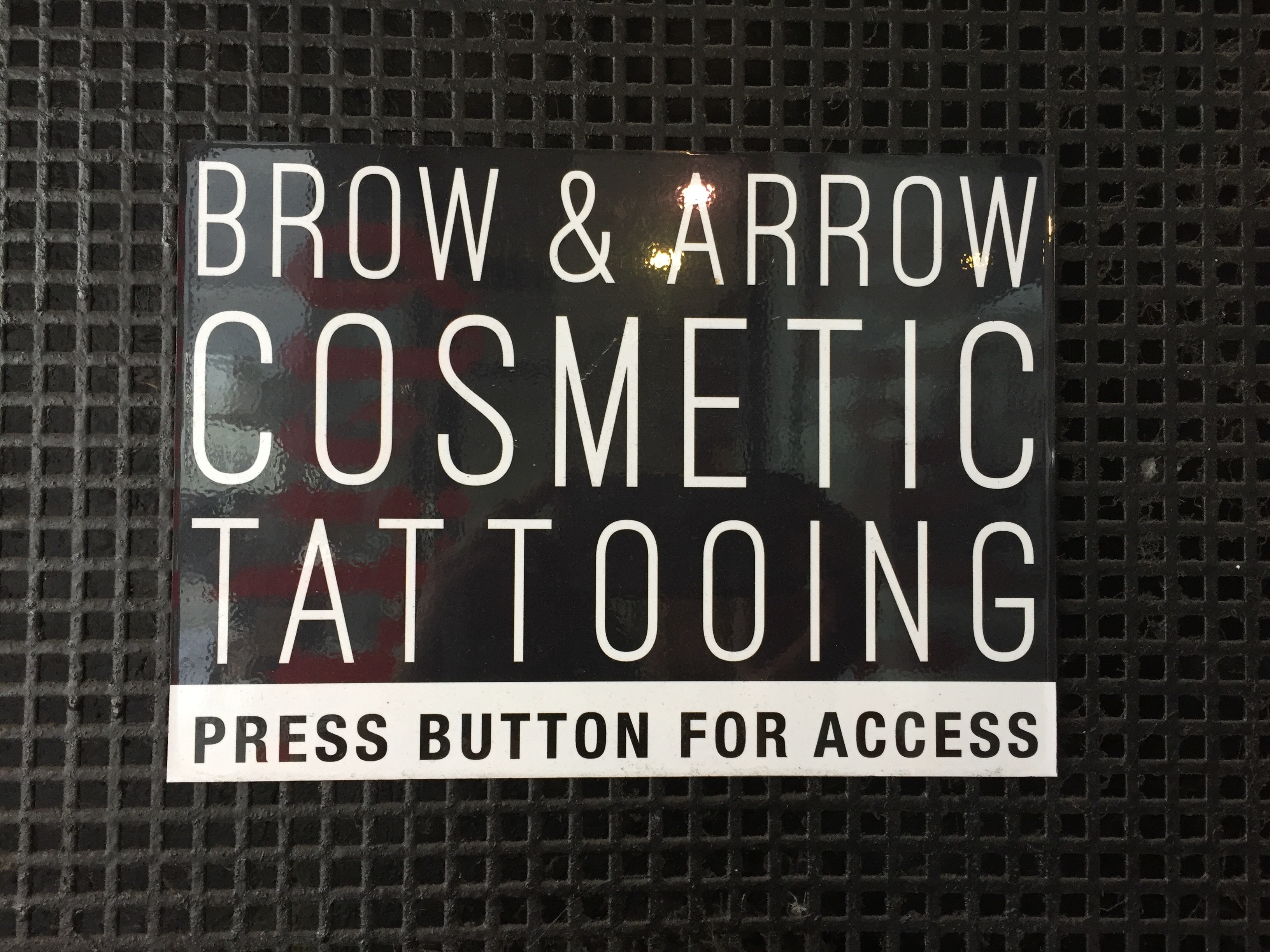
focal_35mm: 29
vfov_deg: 48.2
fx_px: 1064
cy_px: 476
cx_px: 635
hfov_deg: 61.7
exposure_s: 1/33
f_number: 2.2
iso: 100
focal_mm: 4.15
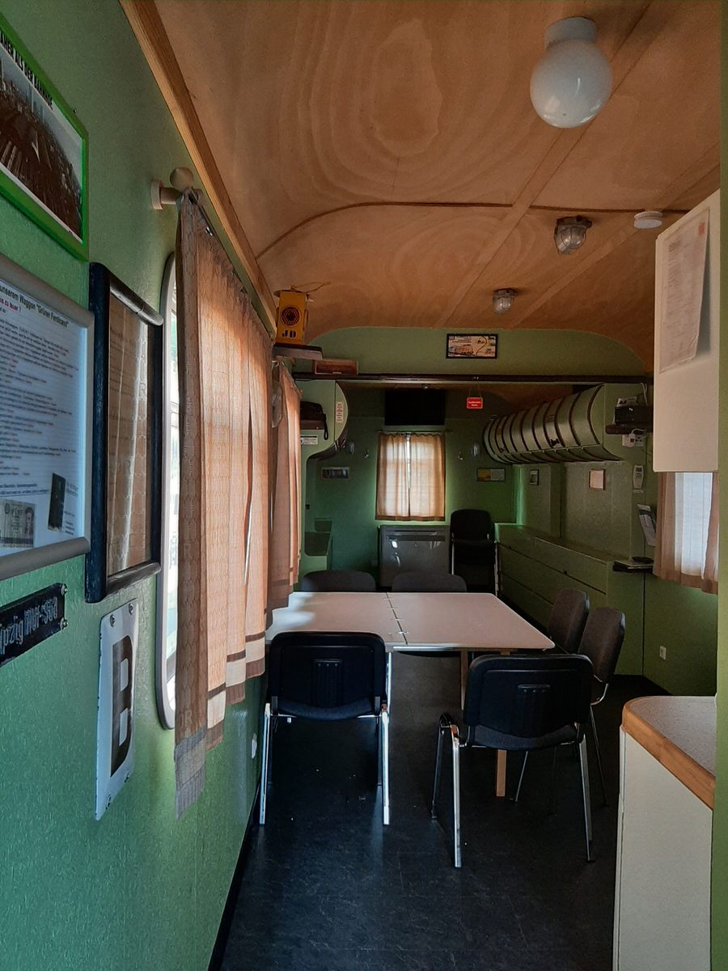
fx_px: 729
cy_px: 486
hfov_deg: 53.1
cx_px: 364
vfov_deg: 67.3
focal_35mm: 26
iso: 200
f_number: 1.7
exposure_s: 1/33
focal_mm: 3.93
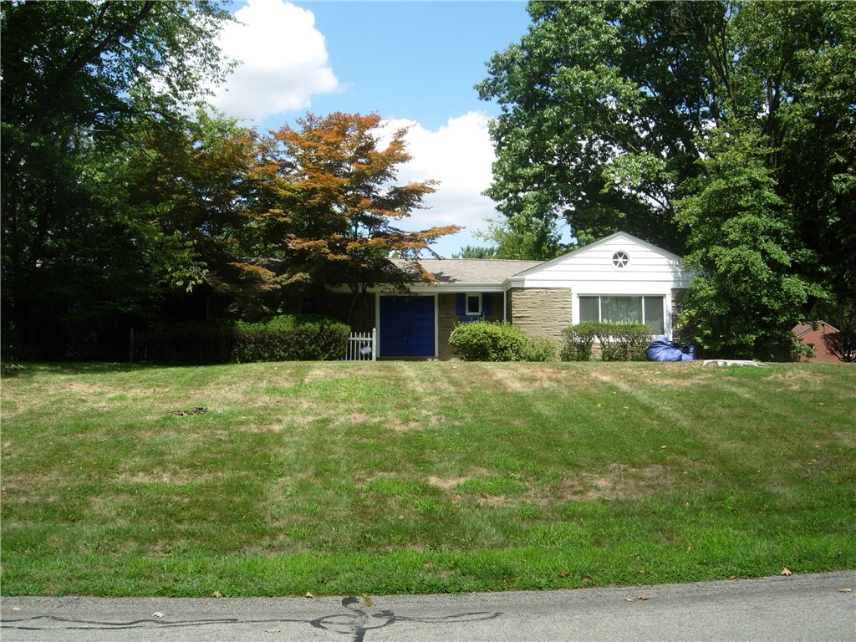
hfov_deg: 51.4
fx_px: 890
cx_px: 428
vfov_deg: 39.7
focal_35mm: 36
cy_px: 321
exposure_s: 1/222
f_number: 5.4
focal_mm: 7.5
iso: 50
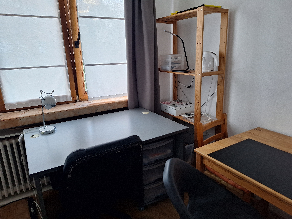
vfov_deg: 58.9
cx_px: 146
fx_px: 194
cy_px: 110
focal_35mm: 23
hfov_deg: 73.9
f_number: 1.8
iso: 100
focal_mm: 5.54
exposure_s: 1/40
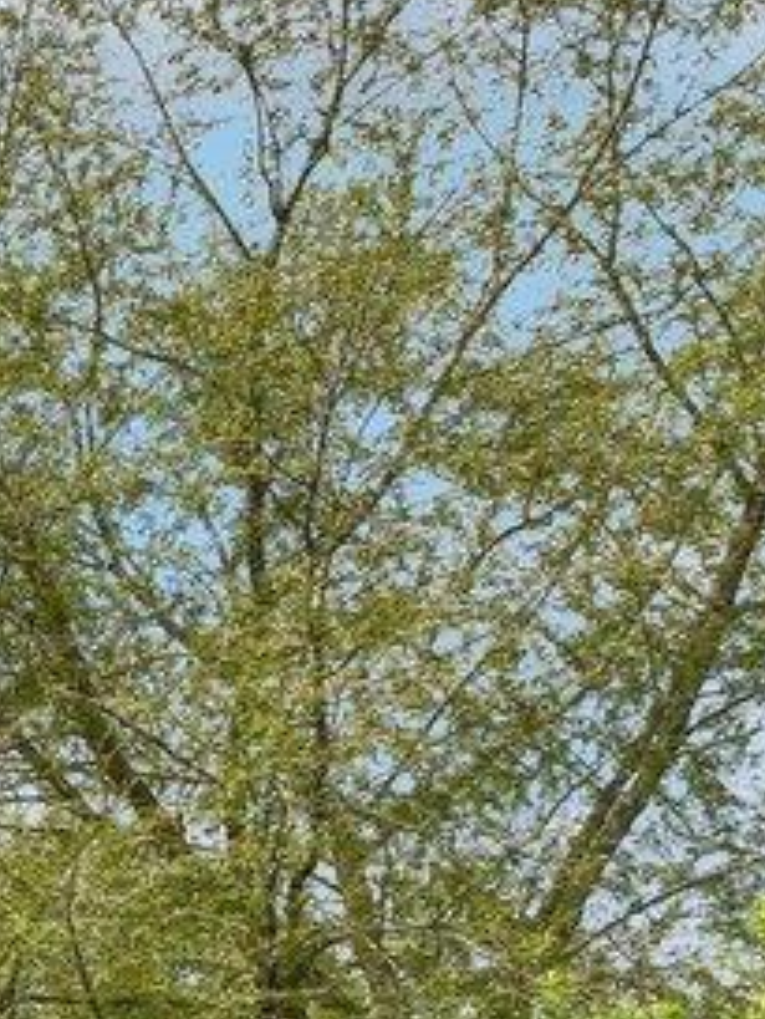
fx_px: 2974
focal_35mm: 101
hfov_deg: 7.7
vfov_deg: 18.0
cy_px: 1364
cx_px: -2452
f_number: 8
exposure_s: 1/500
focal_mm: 14
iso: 100
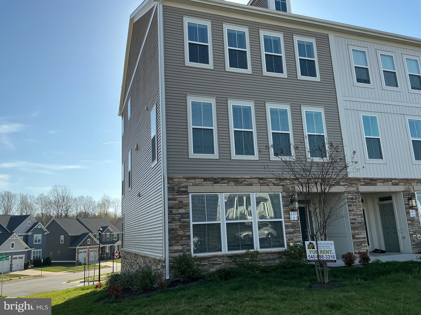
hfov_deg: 61.7
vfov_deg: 48.2
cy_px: 158
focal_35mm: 29
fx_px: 353
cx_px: 210
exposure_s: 1/1675
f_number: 1.8
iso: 25
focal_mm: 3
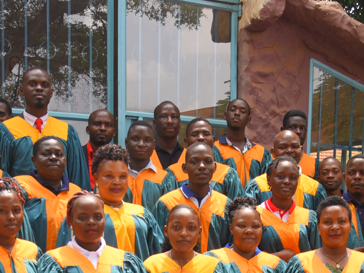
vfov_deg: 18.5
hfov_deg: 26.3
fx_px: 778
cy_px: 359
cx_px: 218
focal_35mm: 74
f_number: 6.3
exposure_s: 1/160
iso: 250
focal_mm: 24
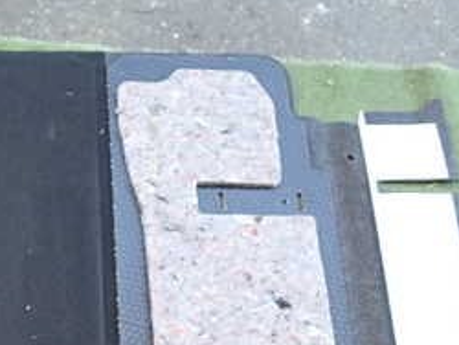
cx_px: 15
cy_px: 306
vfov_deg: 20.1
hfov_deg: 25.8
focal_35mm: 72
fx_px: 956
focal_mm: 5.4
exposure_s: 1/30
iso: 400
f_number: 2.3
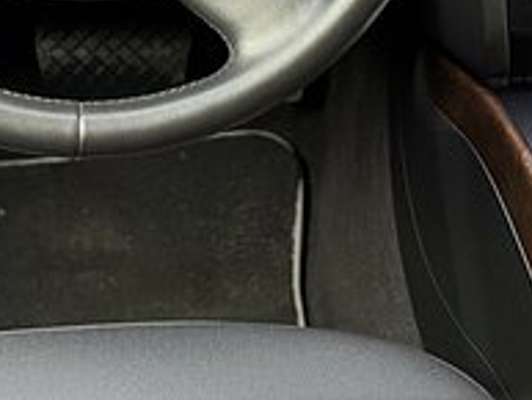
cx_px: 234
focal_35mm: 136
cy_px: -132
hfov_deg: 14.5
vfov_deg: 10.7
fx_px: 2091
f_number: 1.78
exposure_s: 1/60
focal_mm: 6.76
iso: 160
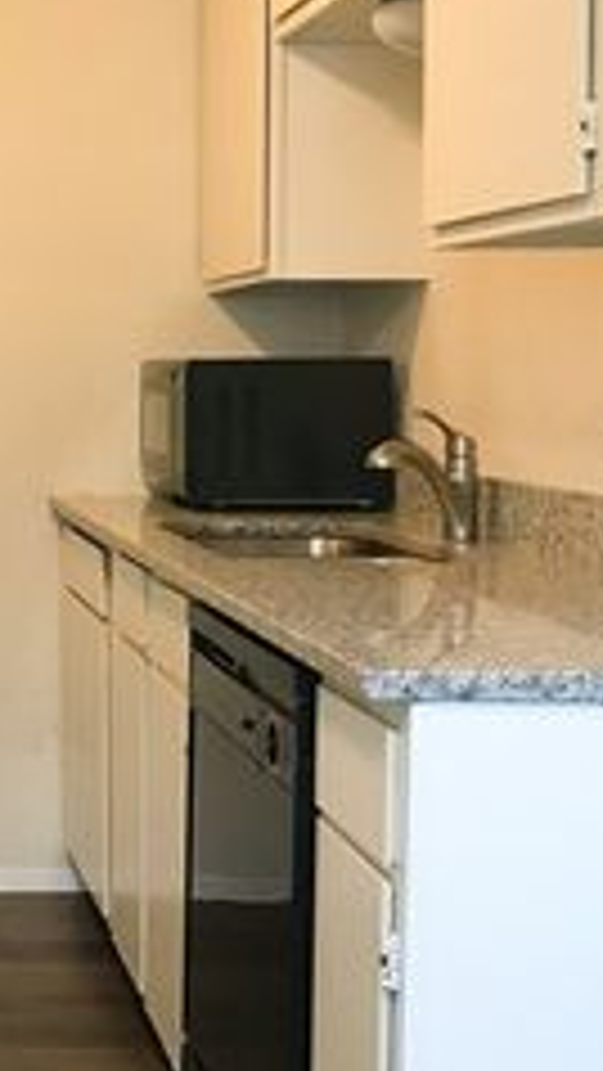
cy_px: 416
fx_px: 1818
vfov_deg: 32.7
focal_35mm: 64
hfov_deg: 17.6
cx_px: -184
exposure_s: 1/15
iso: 64
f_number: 1.8
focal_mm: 3.99
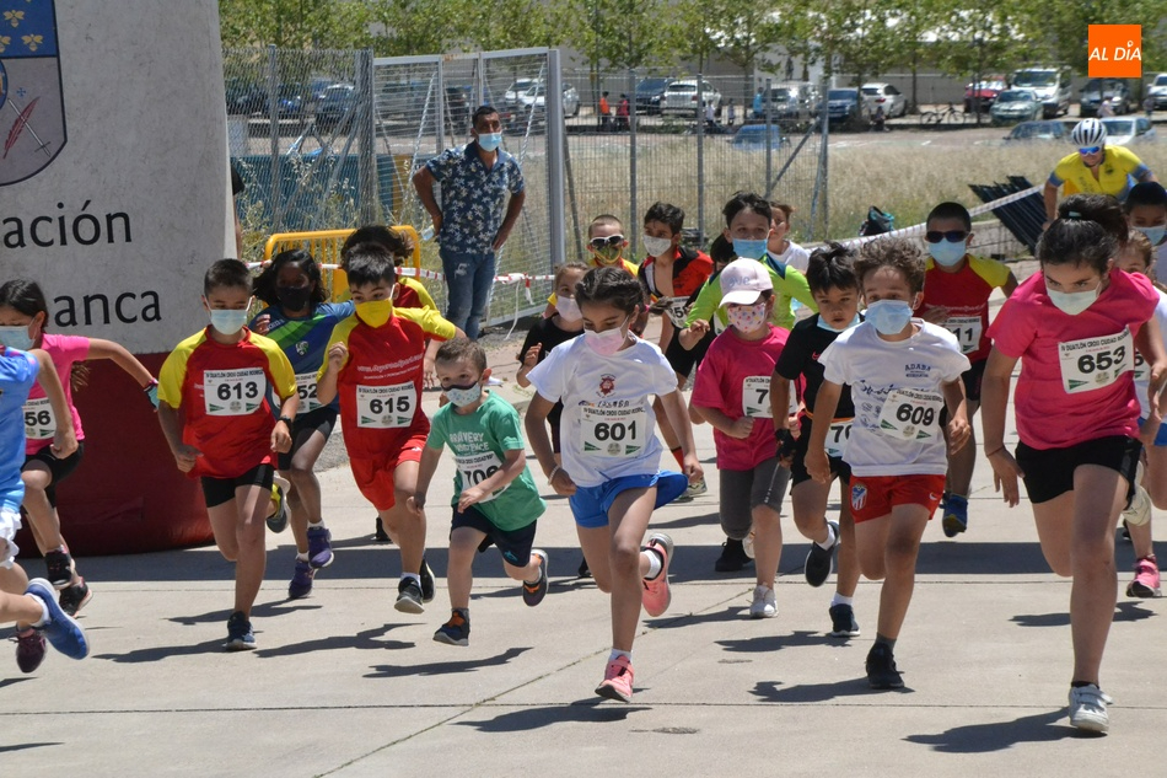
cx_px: 584
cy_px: 389
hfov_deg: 13.0
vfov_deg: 8.7
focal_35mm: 158
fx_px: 5104
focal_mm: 105
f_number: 14
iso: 3200
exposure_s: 1/3200
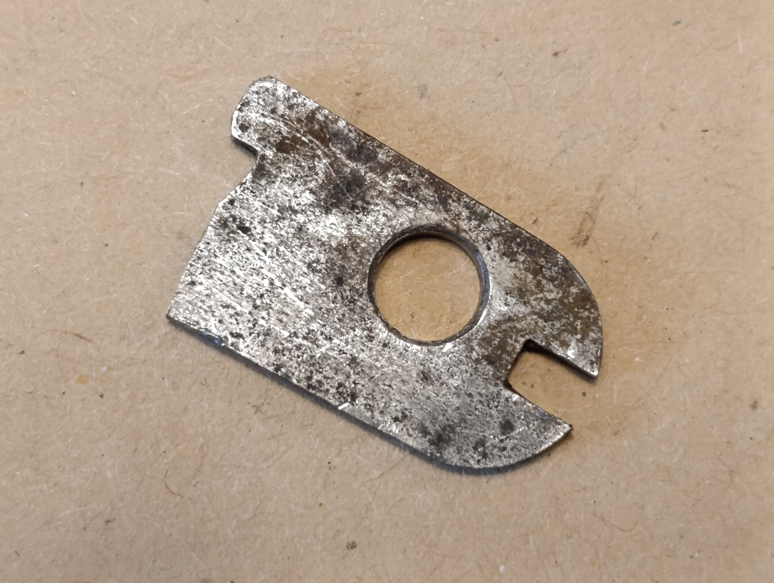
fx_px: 2060
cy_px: 292
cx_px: 387
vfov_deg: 16.1
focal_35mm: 92
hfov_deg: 21.3
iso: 1000
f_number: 1.6
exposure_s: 1/100
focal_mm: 6.14
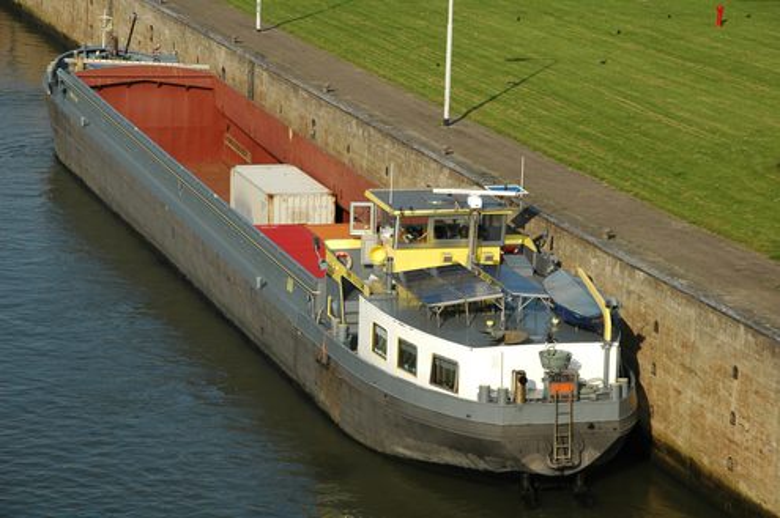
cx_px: 390
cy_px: 259
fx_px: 3084
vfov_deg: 9.6
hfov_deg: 14.4
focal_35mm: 142
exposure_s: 1/400
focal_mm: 95
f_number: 10
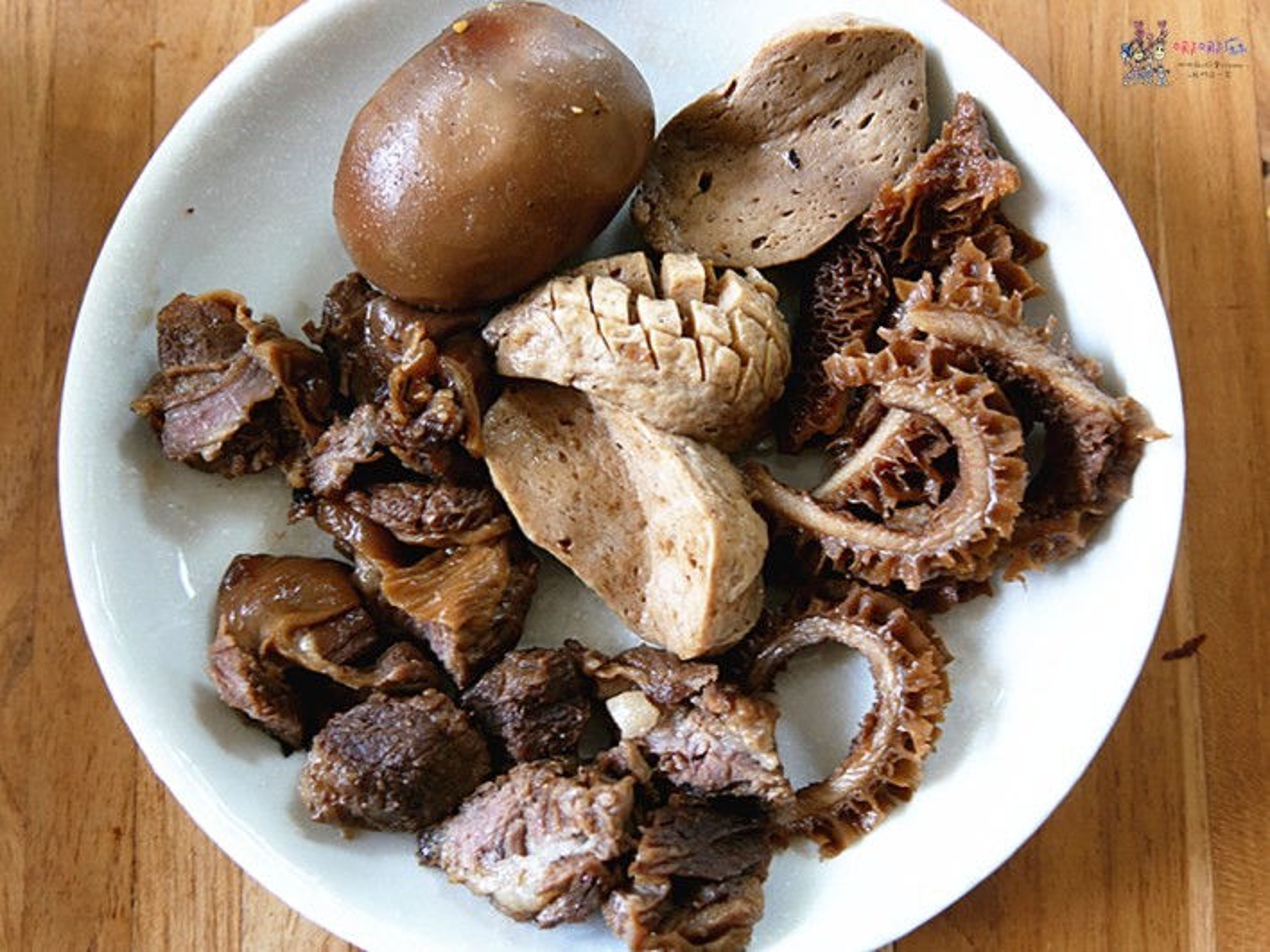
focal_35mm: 48
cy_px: 476
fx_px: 1761
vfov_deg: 30.3
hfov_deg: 39.7
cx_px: 635
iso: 400
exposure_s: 1/40
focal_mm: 24
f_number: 4.1
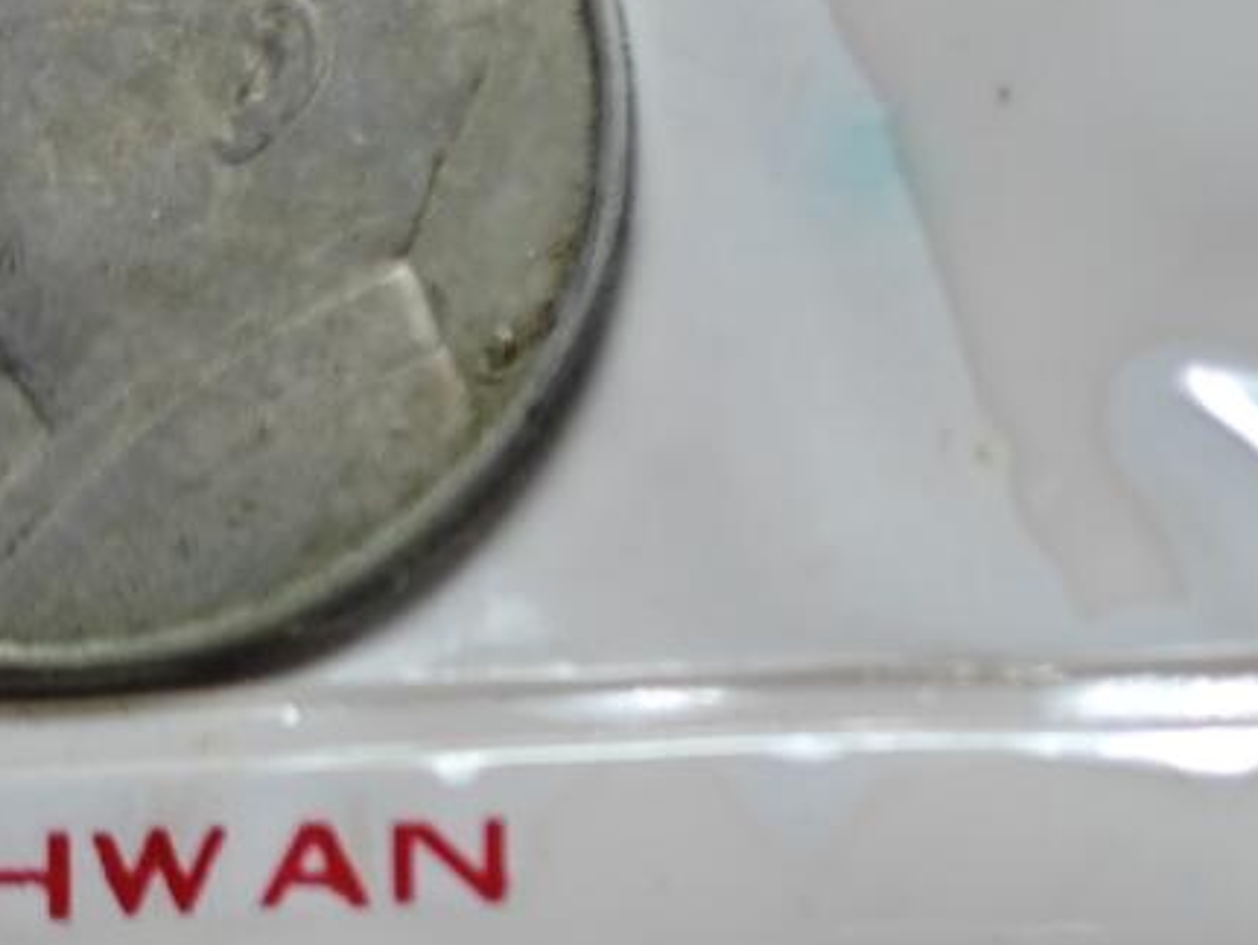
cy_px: 490
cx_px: 1097
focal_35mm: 159
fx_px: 5783
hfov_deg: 12.3
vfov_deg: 9.3
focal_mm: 5.84
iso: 100
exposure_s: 1/100
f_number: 1.6
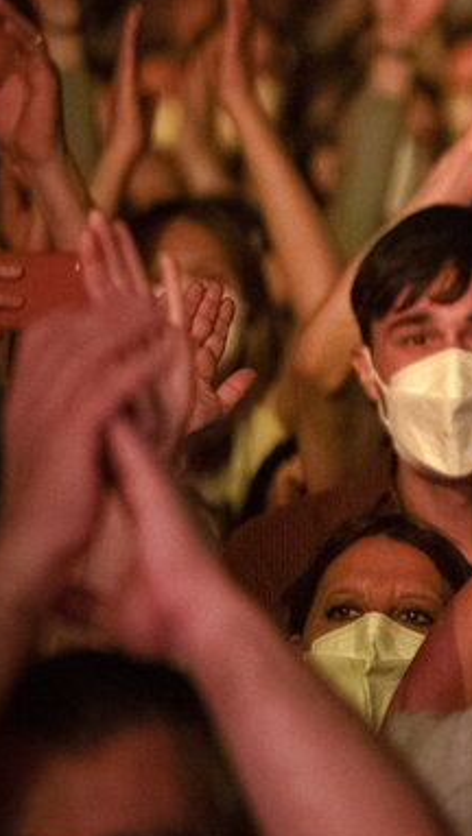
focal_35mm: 375
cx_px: 992
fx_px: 8327
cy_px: 307
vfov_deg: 5.8
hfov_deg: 3.2
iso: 6400
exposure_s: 1/640
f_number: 2.8
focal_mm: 134
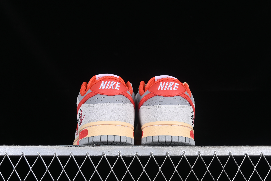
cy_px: 90
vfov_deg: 18.2
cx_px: 136
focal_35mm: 75
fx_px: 565
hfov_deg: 27.0
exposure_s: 1/80
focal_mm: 50
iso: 160
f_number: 8
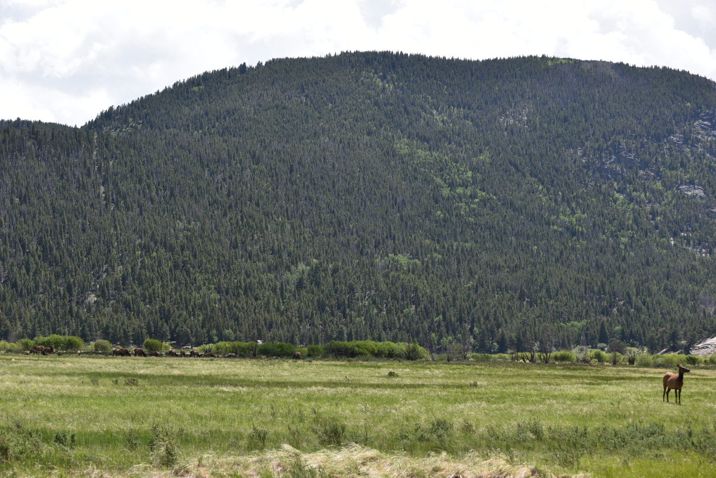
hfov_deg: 28.8
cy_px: 239
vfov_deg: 19.5
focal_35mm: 70
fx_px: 1392
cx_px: 358
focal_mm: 70
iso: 100
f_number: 8
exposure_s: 1/250
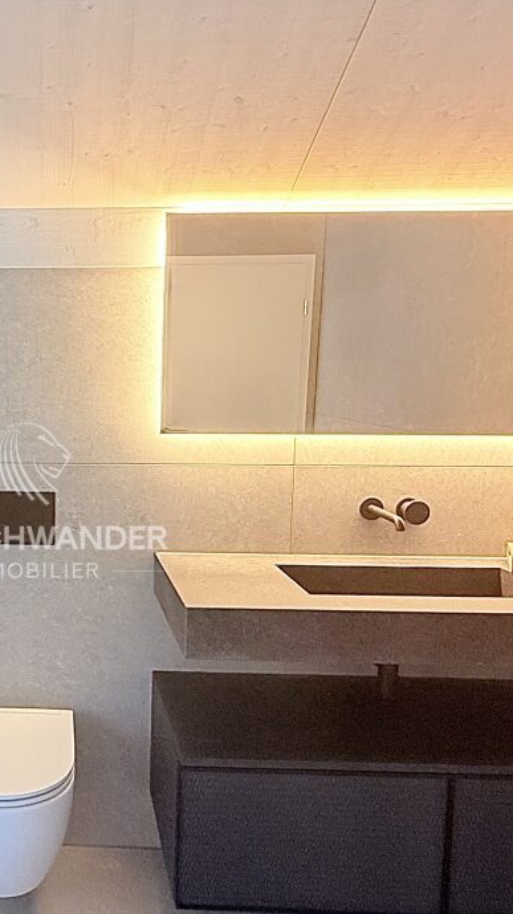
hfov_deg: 35.0
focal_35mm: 31
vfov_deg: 62.6
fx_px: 750
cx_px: 29
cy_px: 468
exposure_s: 1/75
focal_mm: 2.22
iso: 320
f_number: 2.2
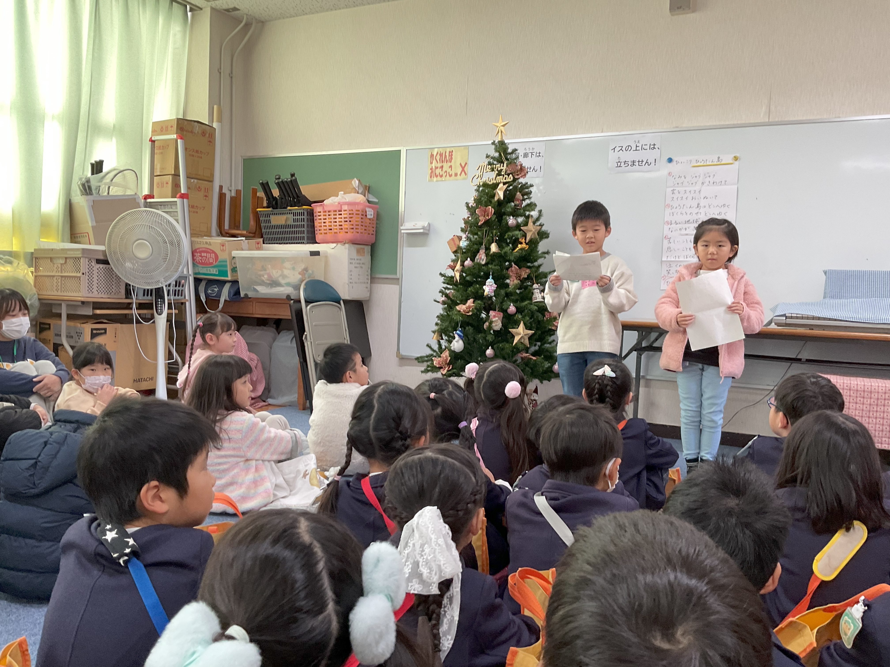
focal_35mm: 29
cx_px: 445
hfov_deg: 61.7
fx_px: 746
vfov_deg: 48.2
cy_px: 334
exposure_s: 1/60
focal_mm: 3
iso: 64
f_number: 1.8
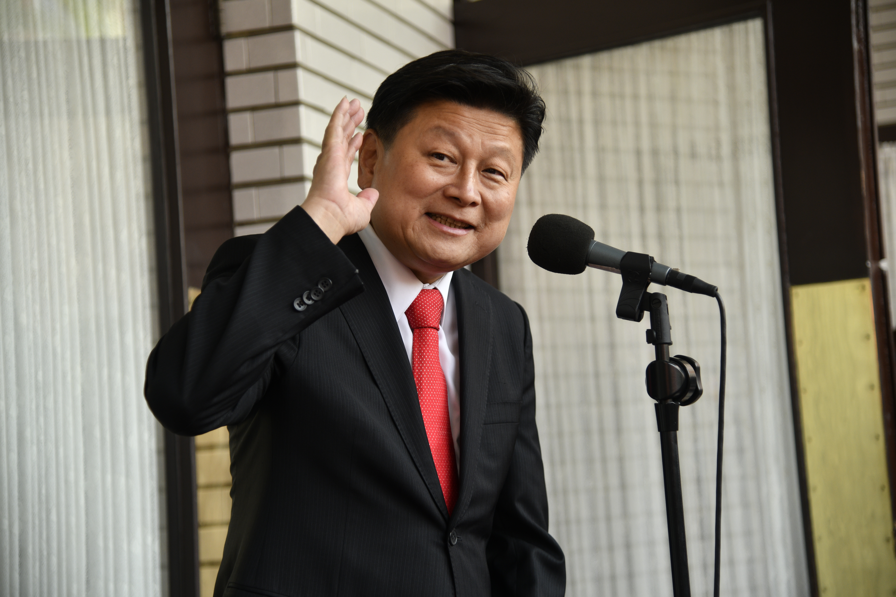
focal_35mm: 66
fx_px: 1643
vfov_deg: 20.6
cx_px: 448
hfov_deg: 30.5
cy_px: 298
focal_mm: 66
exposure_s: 1/250
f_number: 4
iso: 400
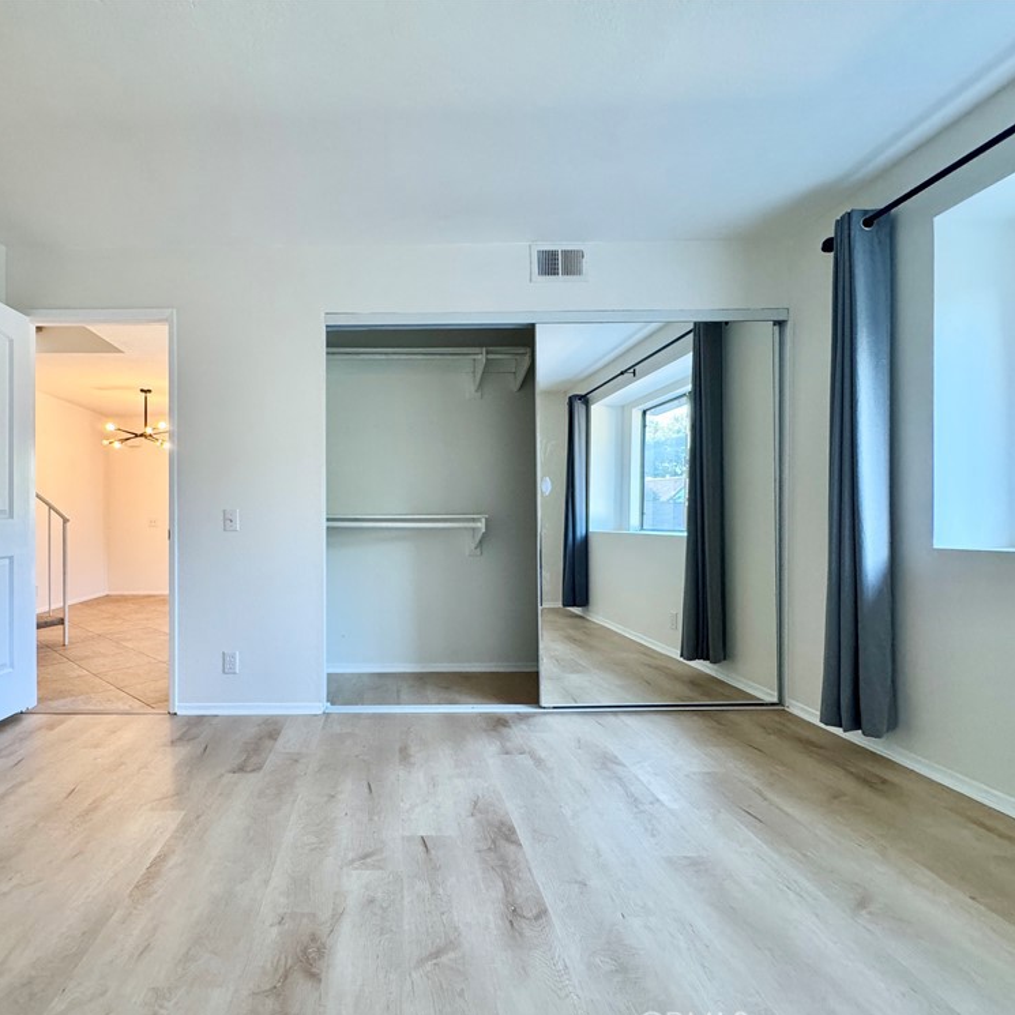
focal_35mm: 17
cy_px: 520
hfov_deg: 82.5
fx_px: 564
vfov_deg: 84.0
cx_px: 384
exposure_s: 1/120
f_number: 2.2
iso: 320
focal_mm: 2.22
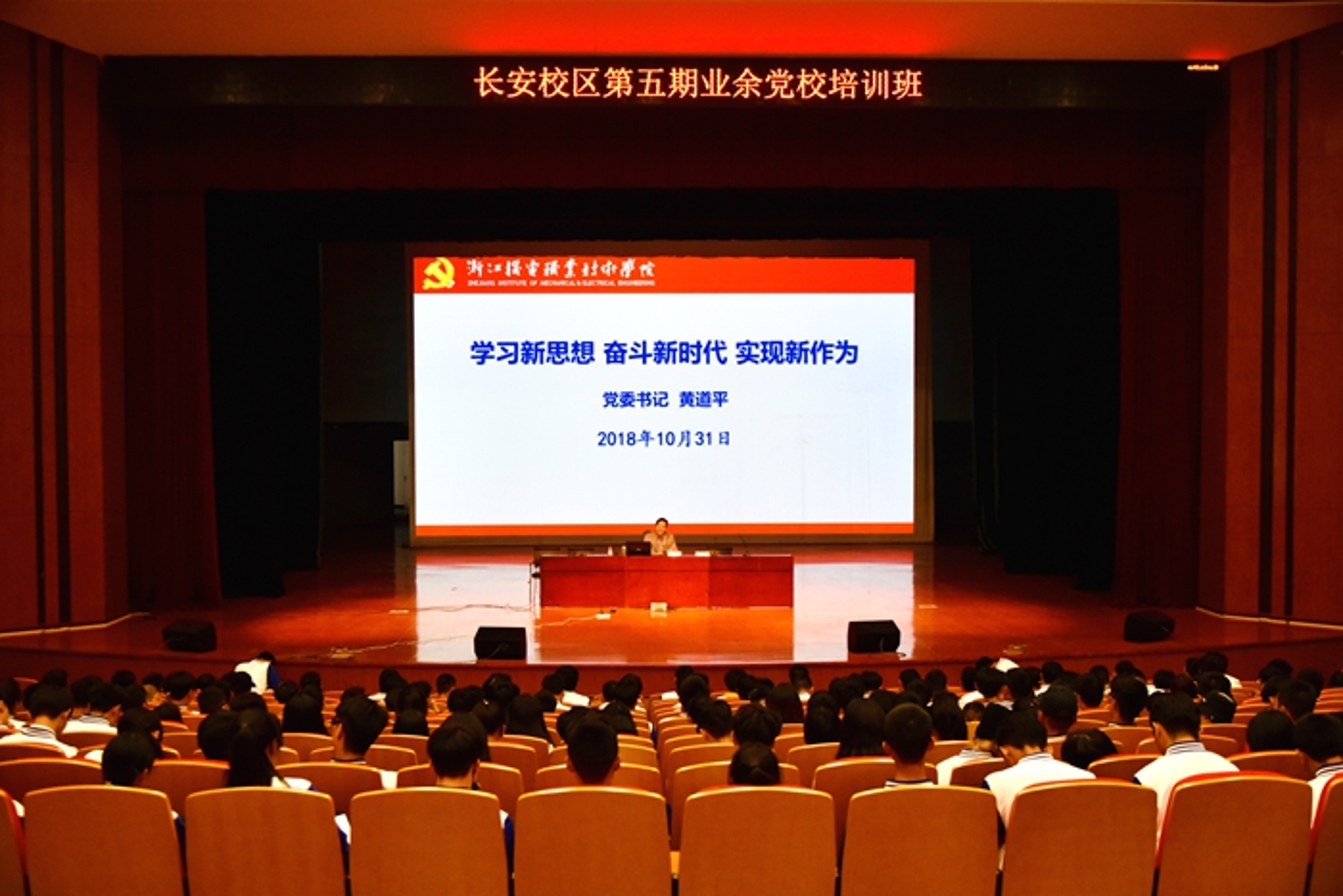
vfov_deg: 35.1
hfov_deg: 50.7
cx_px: 672
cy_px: 448
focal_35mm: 38
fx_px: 1418
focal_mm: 38
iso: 1600
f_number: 4
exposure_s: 1/100
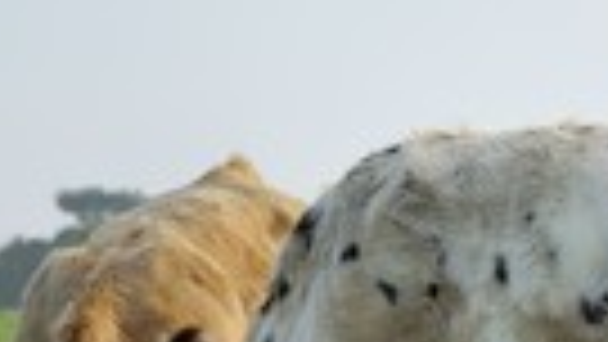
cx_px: 543
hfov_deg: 5.4
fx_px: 6434
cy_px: 468
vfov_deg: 3.0
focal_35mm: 399
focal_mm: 122
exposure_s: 1/200
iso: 200
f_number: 8
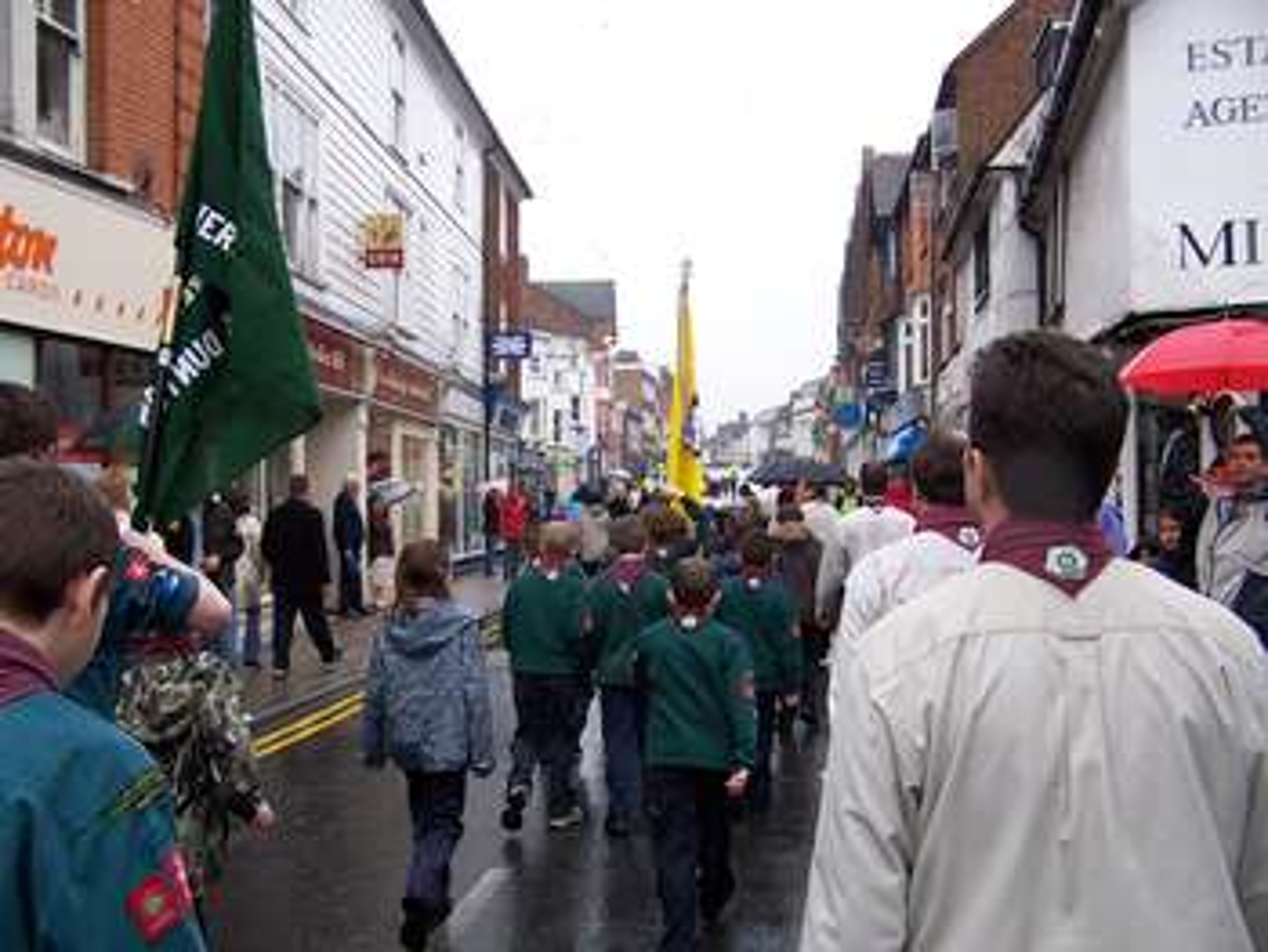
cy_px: 476
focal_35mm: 38
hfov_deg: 48.9
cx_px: 634
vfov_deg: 37.8
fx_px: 1393
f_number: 2.8
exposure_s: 1/250
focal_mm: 6.3
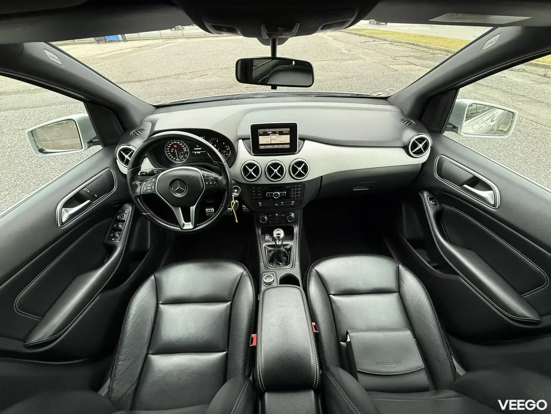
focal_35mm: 14
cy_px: 207
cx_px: 276
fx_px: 223
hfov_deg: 102.1
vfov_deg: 85.7
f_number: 2.2
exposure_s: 1/54
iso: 400
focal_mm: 2.22
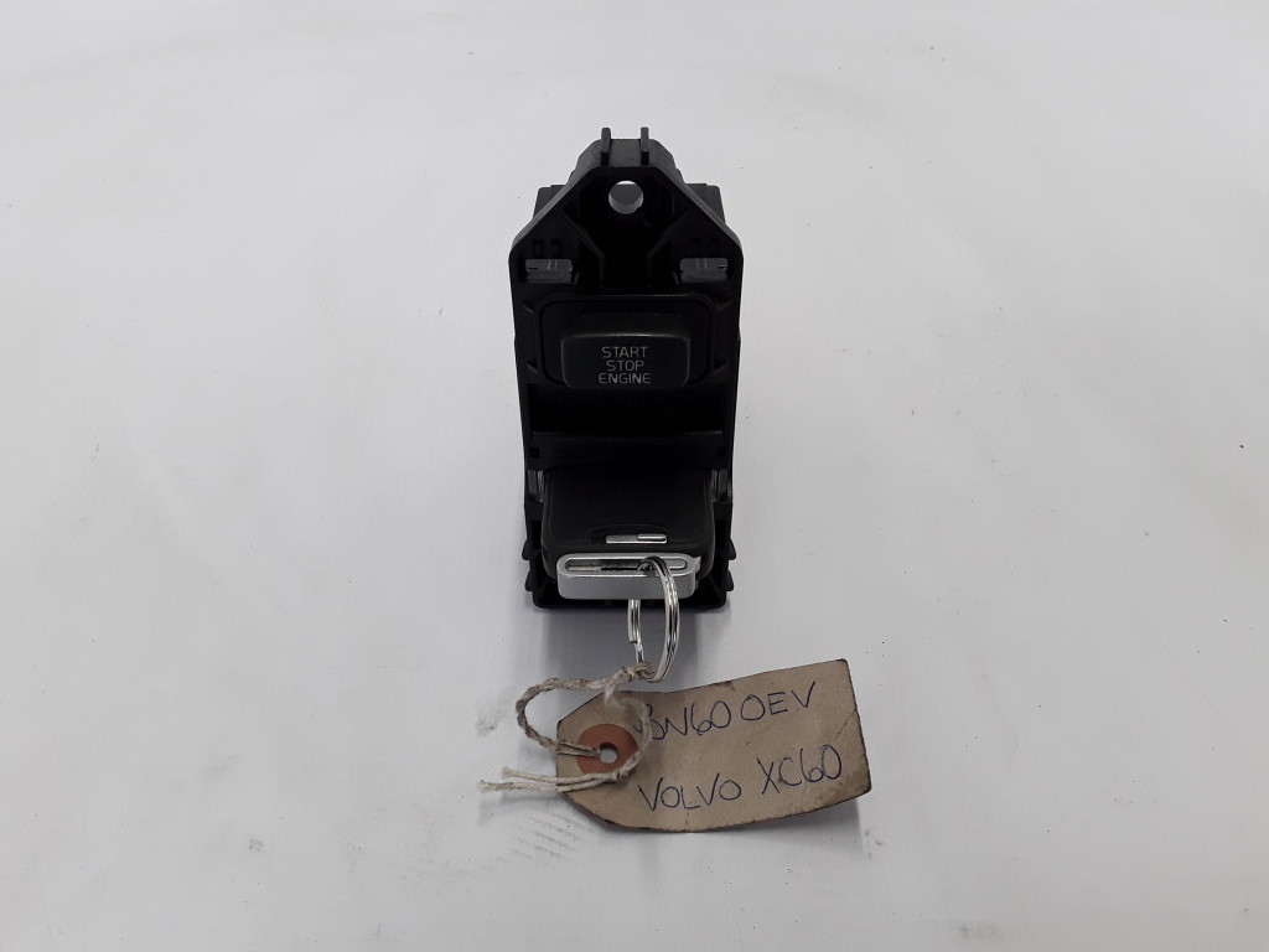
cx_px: 634
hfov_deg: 65.3
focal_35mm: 27
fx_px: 990
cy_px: 476
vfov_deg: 51.4
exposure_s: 1/50
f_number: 1.9
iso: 50
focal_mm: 2.91
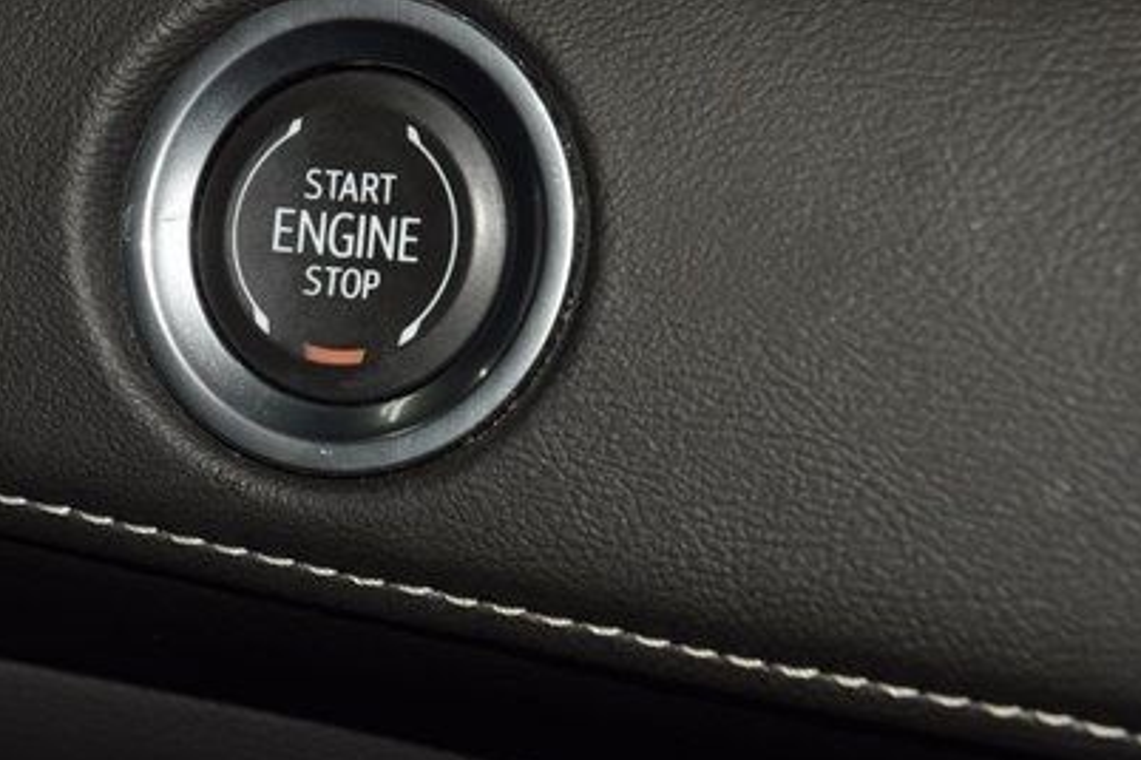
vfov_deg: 8.2
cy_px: 220
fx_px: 5293
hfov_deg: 12.3
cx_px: 335
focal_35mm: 167
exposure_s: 1/125
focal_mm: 70
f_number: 8
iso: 100
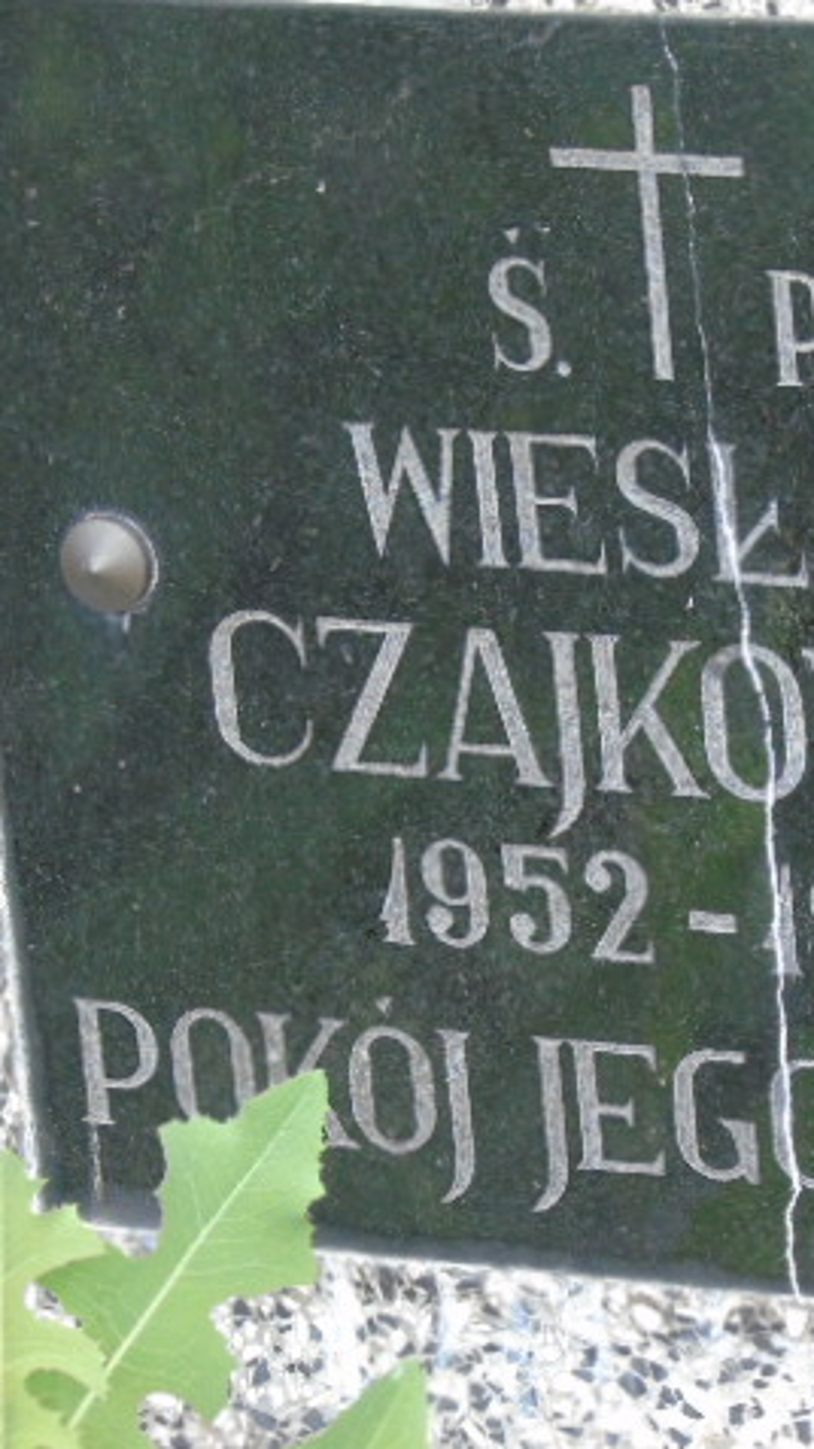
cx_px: 705
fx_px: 11906
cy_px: 723
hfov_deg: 3.9
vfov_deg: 7.0
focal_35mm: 310
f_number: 4.7
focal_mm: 38
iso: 320
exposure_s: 1/125
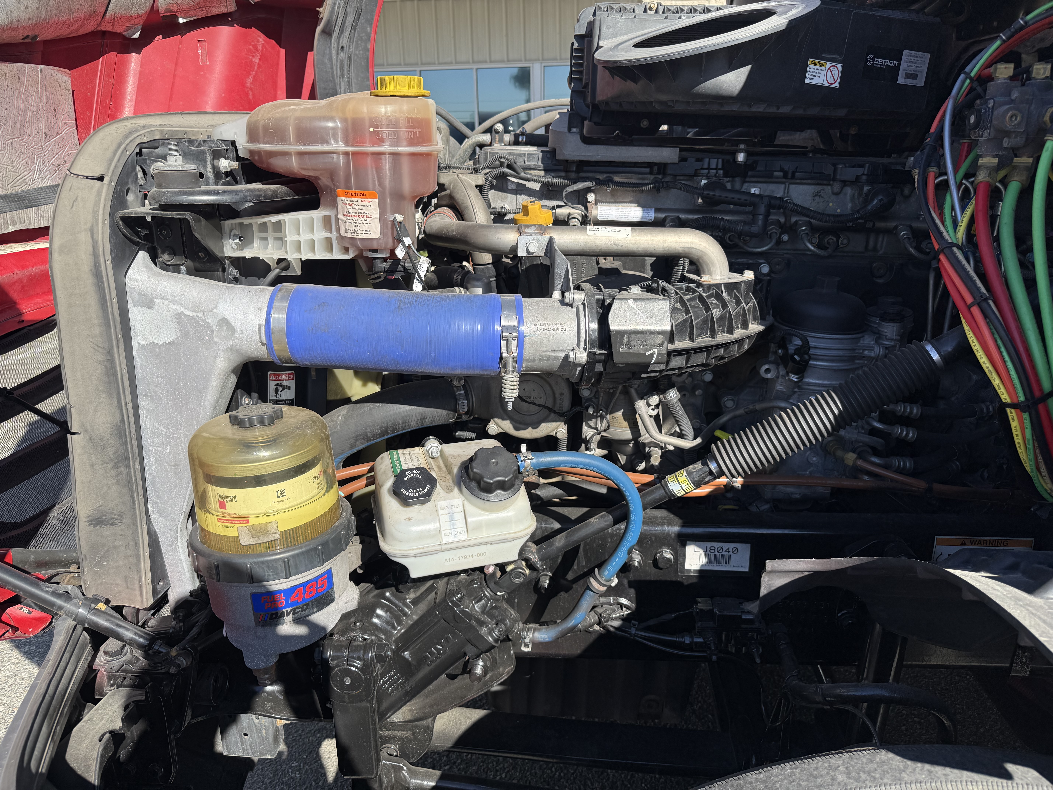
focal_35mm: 24
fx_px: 730
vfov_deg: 56.8
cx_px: 526
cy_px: 395
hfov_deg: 71.6
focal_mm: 6.76
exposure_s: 1/2445
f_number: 1.78
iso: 80
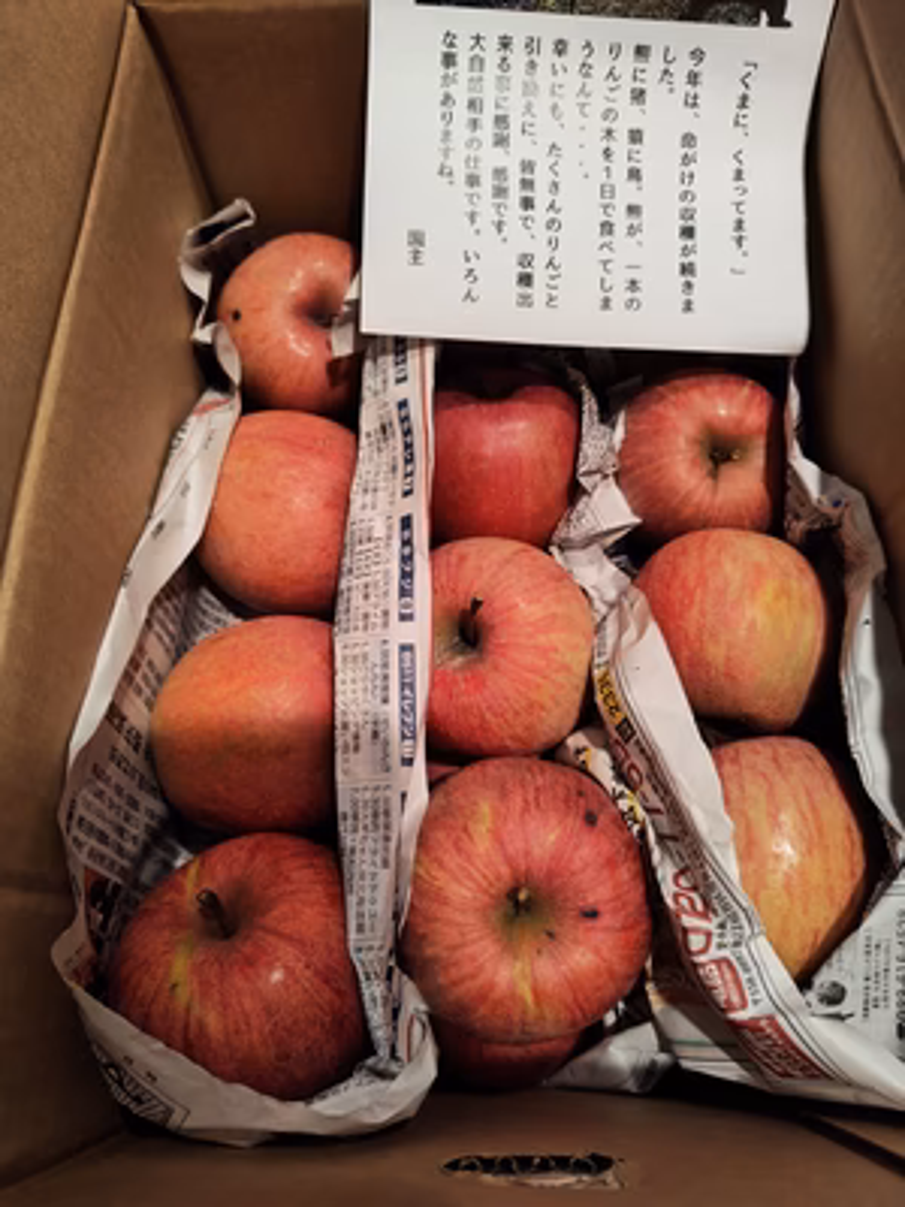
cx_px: 452
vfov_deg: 73.9
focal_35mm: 23
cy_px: 604
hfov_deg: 58.9
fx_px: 802
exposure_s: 1/33.3
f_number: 1.9
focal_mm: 5.56
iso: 386
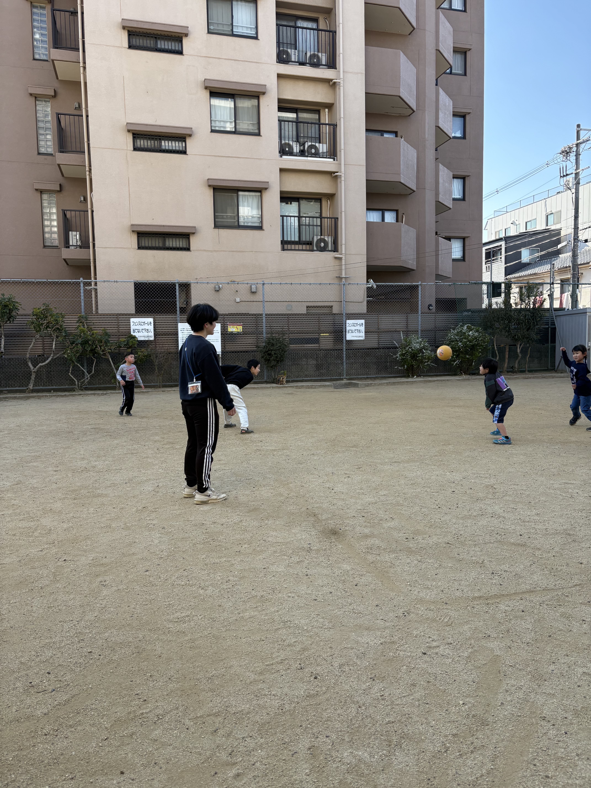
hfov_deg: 53.1
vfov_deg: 67.3
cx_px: 296
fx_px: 592
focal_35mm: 26
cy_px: 394
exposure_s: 1/1016
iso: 64
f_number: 1.6
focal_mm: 5.96
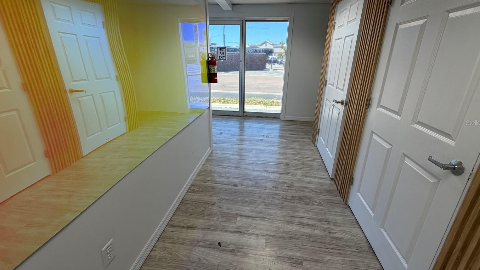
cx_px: 244
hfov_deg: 99.4
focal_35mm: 16
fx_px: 204
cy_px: 122
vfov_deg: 67.0
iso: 64
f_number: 2.2
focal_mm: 2.22
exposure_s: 1/120
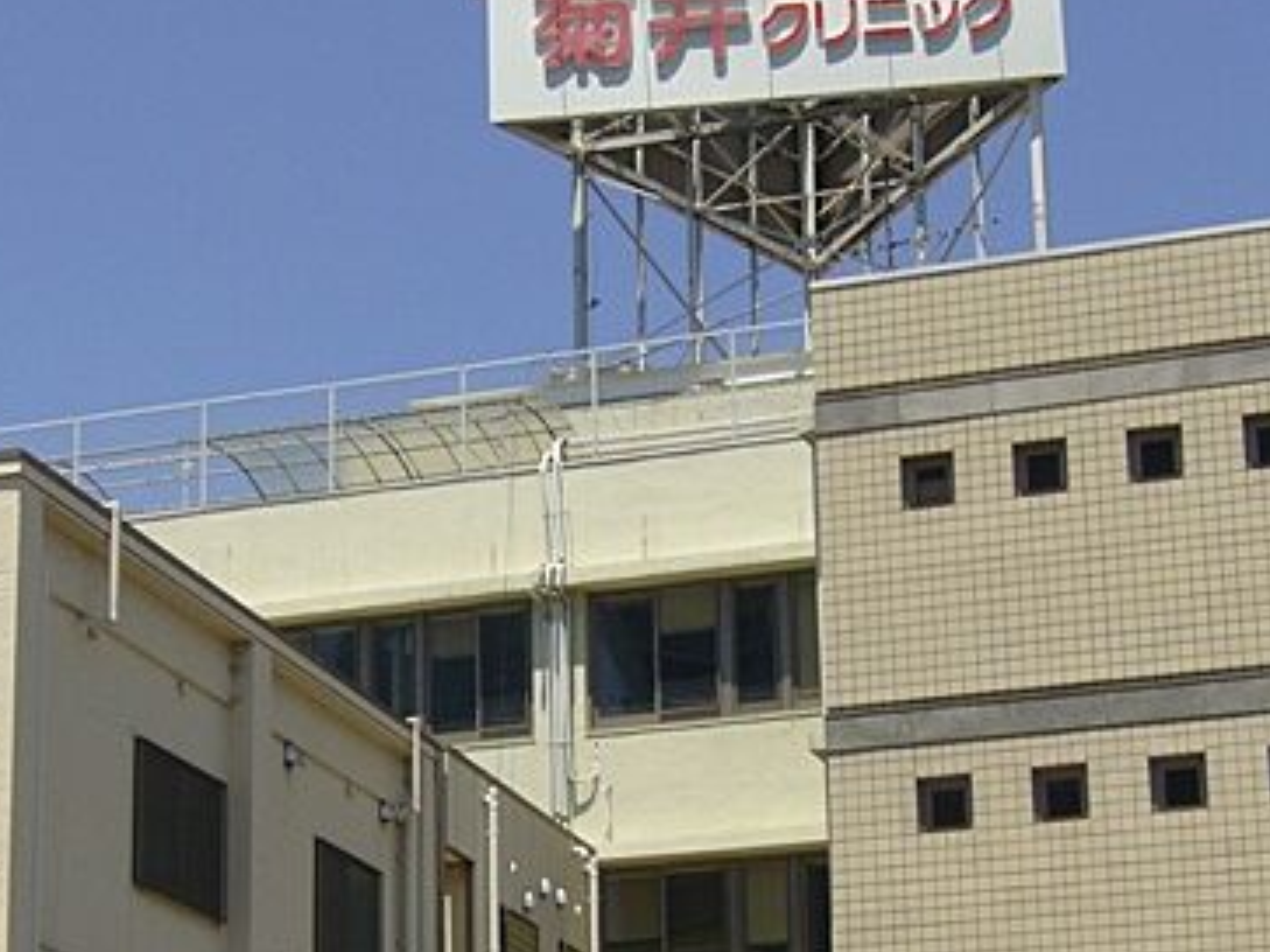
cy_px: 626
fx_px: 3558
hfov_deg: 20.2
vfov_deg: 15.2
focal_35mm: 97
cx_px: 507
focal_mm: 9.1
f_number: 7
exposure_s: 1/400
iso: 80
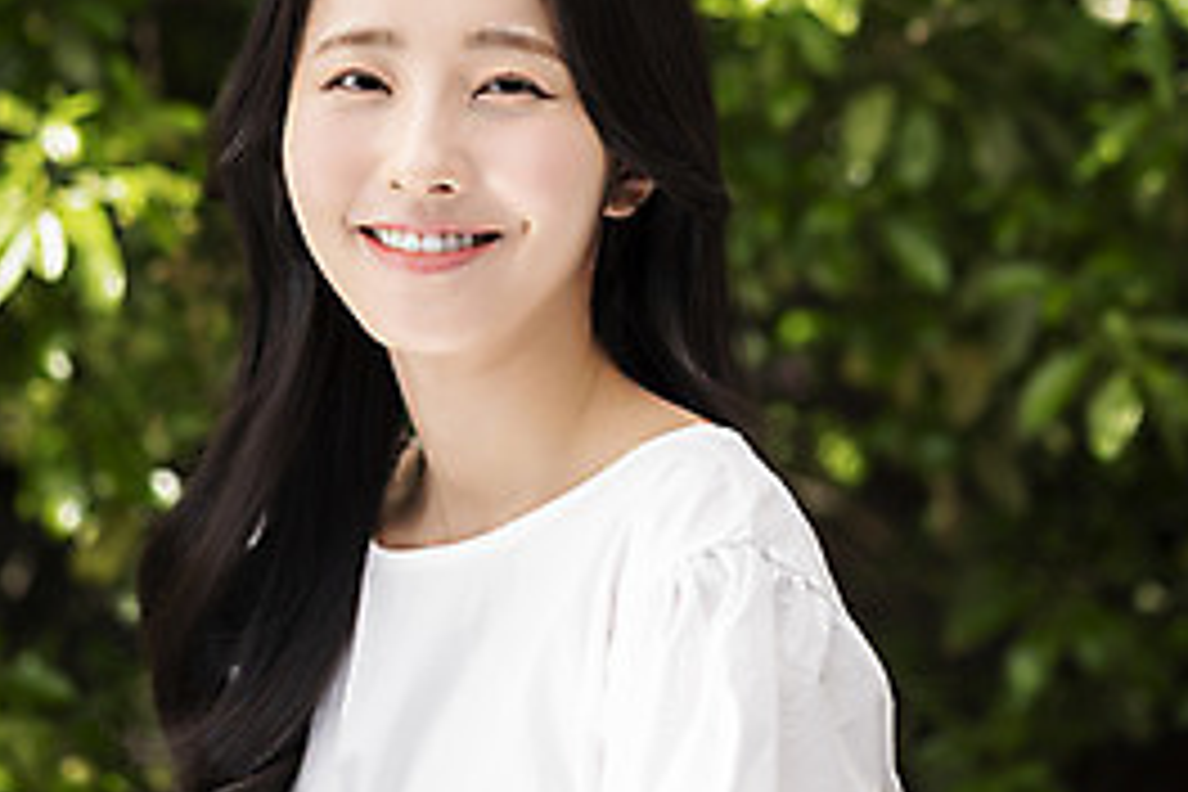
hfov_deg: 12.9
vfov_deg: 8.6
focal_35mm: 159
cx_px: 592
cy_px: 234
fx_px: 5247
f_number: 4
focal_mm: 105
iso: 100
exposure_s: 1/400
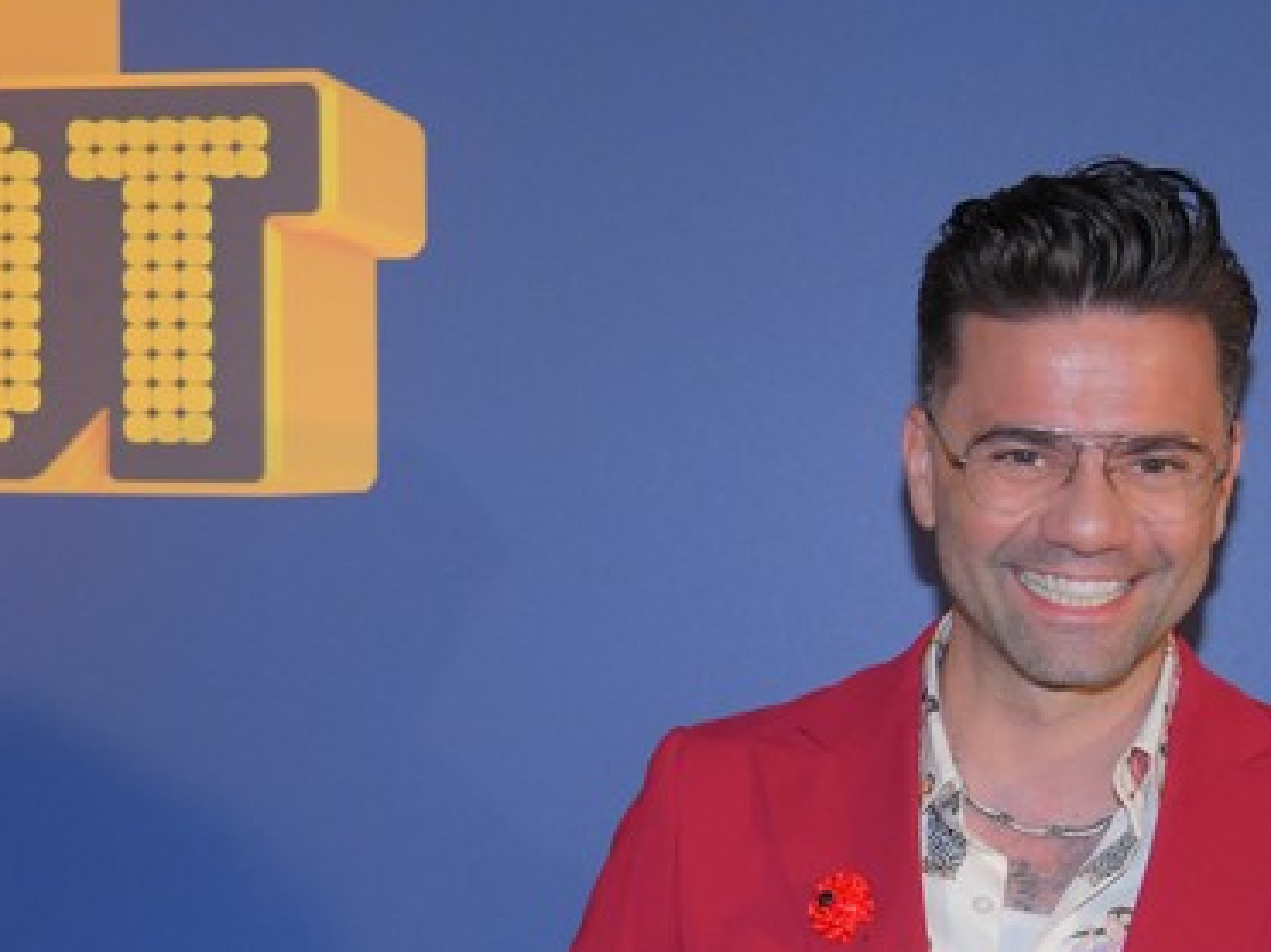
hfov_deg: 17.3
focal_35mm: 114
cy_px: 772
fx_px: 4184
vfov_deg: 12.9
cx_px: 486
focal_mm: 44
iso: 500
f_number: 4
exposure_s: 1/250
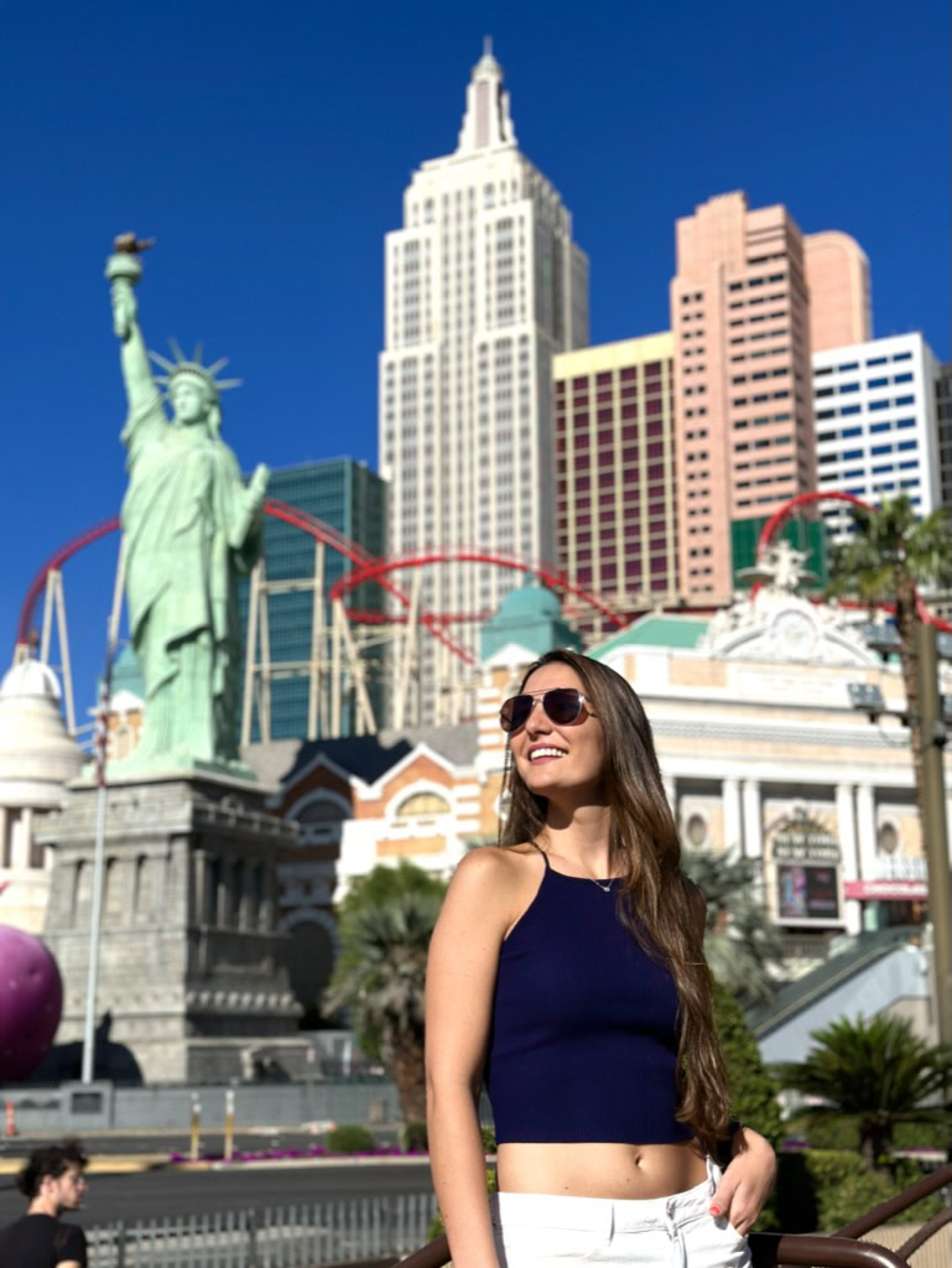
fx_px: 1759
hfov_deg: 30.3
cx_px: 476
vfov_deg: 39.6
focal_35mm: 48
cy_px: 634
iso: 100
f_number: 1.8
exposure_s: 1/9804
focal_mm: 6.9
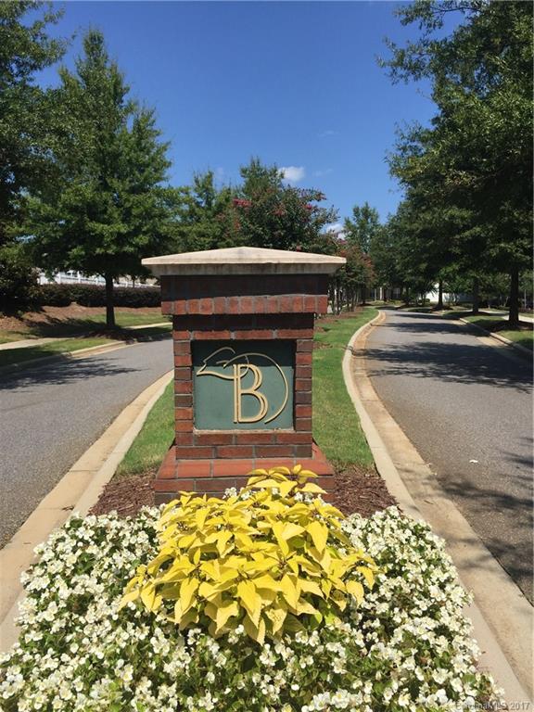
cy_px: 356
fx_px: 596
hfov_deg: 48.2
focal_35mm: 29
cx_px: 267
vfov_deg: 61.7
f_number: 2.2
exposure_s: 1/2326
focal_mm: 4.15
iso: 32
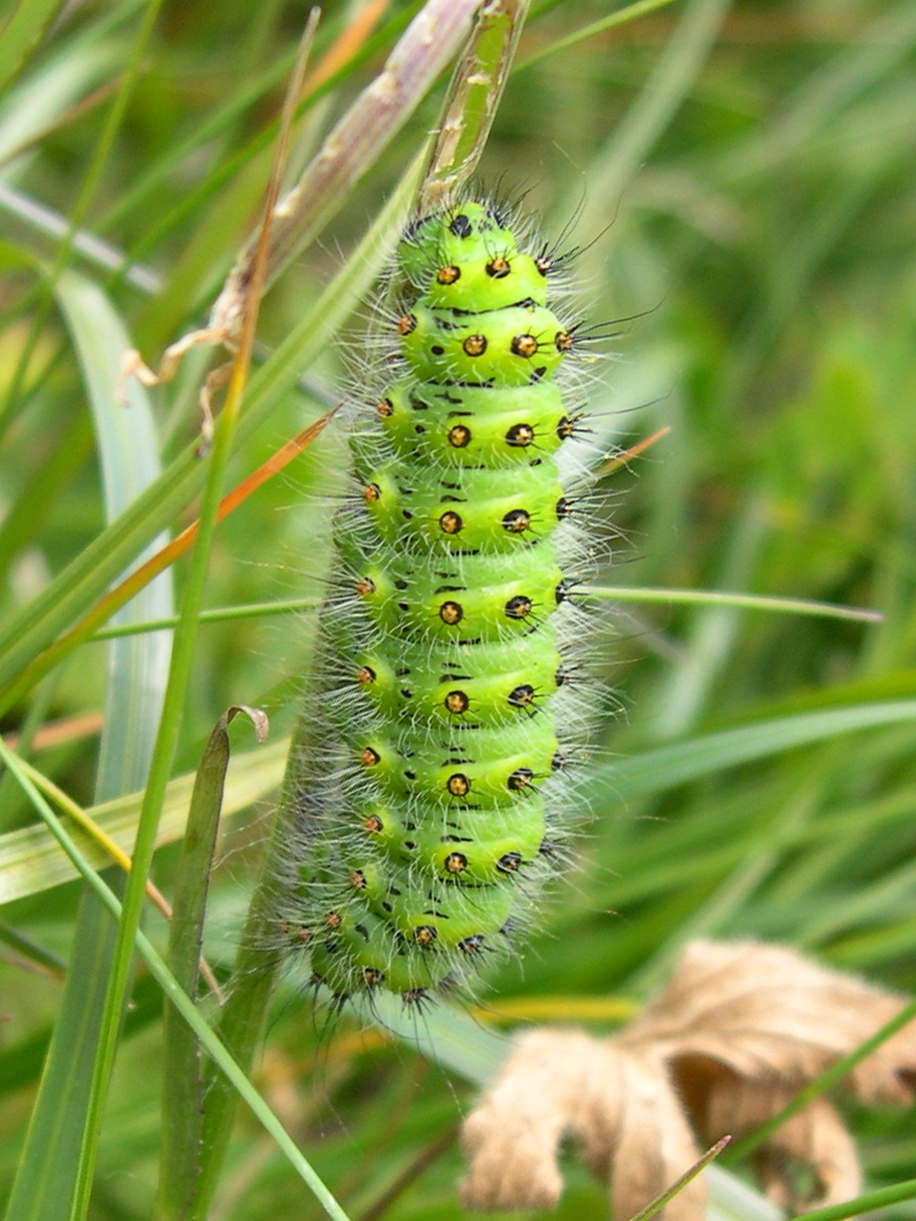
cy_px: 610
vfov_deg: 49.0
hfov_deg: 37.7
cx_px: 458
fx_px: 1341
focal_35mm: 38
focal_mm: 8
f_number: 2.8
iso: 100
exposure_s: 1/171
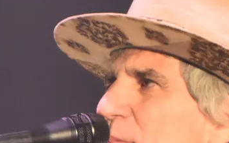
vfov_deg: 1.5
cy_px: 187
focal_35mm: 856
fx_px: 5345
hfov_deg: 2.5
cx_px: 218
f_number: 5.6
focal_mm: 122
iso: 1400
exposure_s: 1/60
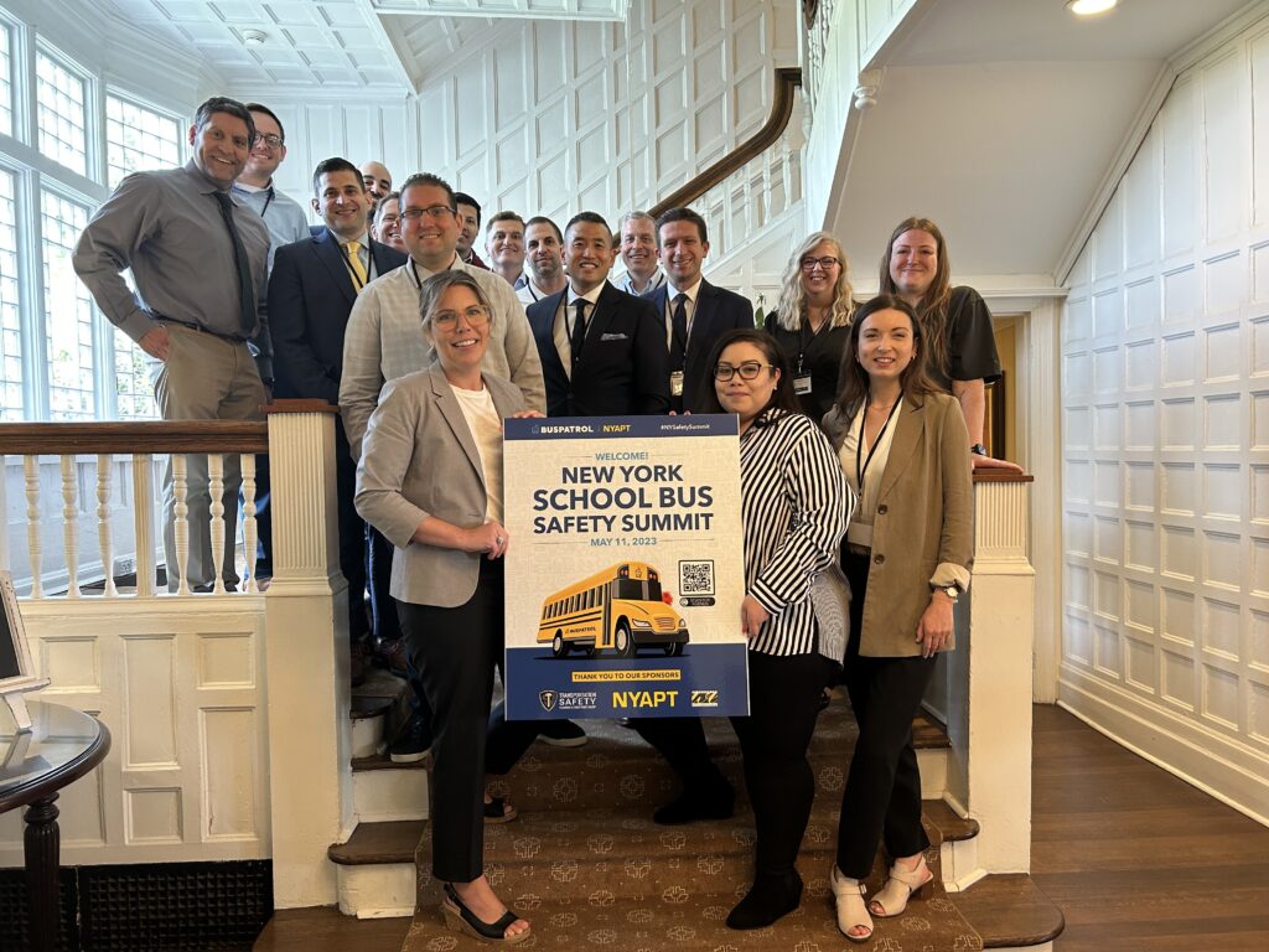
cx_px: 634
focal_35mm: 26
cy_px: 476
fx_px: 953
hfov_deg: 67.3
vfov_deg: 53.1
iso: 160
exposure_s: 1/60
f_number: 1.5
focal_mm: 5.7
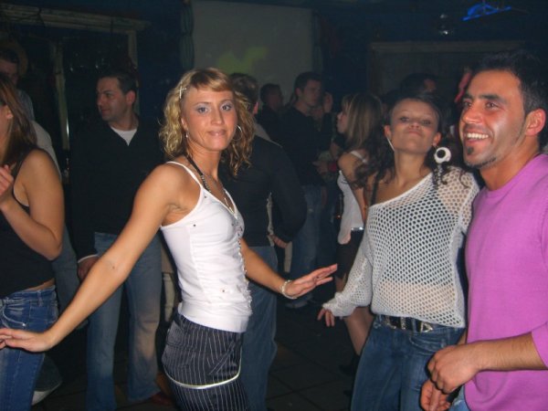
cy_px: 206
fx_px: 602
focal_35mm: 38
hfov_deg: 49.0
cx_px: 274
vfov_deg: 37.7
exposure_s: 1/60
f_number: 2.8
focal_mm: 7.9
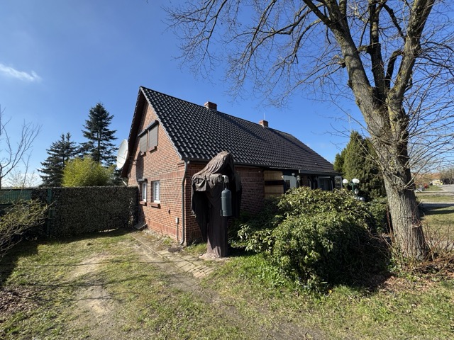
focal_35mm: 14
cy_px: 170
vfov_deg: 85.7
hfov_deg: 102.1
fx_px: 184
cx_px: 227
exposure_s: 1/840
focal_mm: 2.22
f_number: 2.2
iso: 50
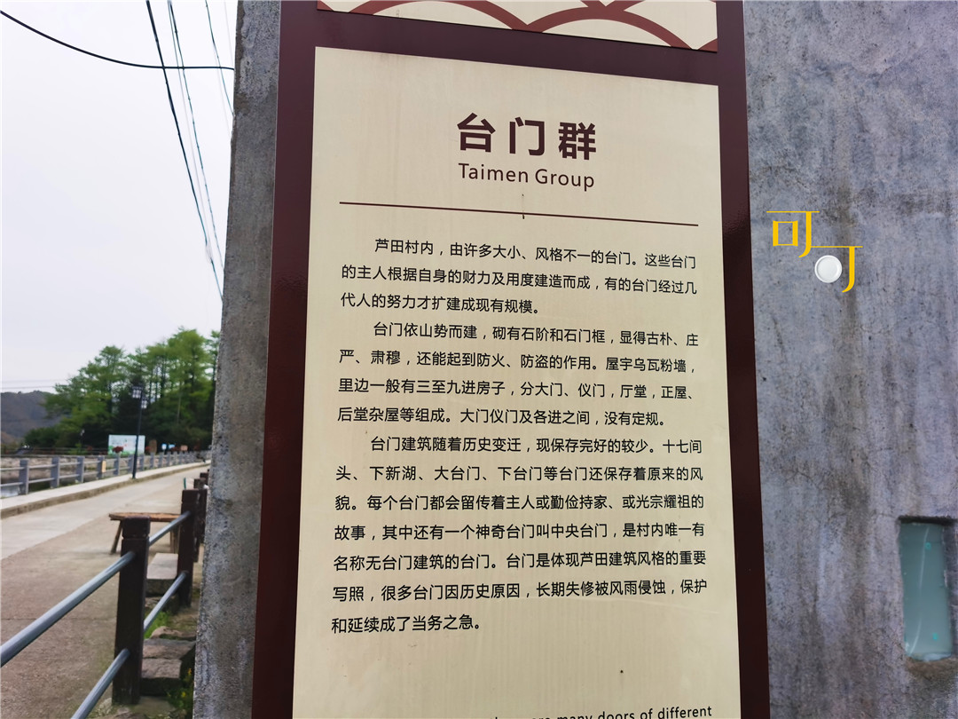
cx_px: 479
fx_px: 747
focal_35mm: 27
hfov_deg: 65.3
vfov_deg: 51.4
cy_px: 360
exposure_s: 1/2273
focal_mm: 5.56
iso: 50
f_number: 1.6
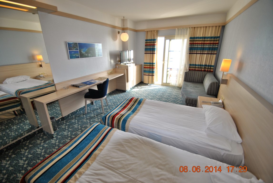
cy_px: 92
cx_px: 136
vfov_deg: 77.5
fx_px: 114
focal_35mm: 15
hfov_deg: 100.3
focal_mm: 10
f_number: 3.5
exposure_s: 1/125
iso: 140
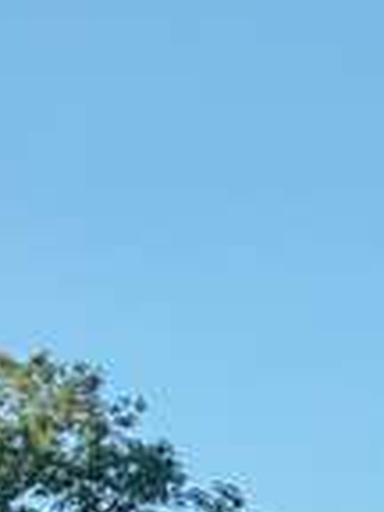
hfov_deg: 5.0
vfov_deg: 6.8
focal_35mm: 289
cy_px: 615
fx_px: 4275
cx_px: -555
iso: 20
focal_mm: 6
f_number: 2
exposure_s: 1/480
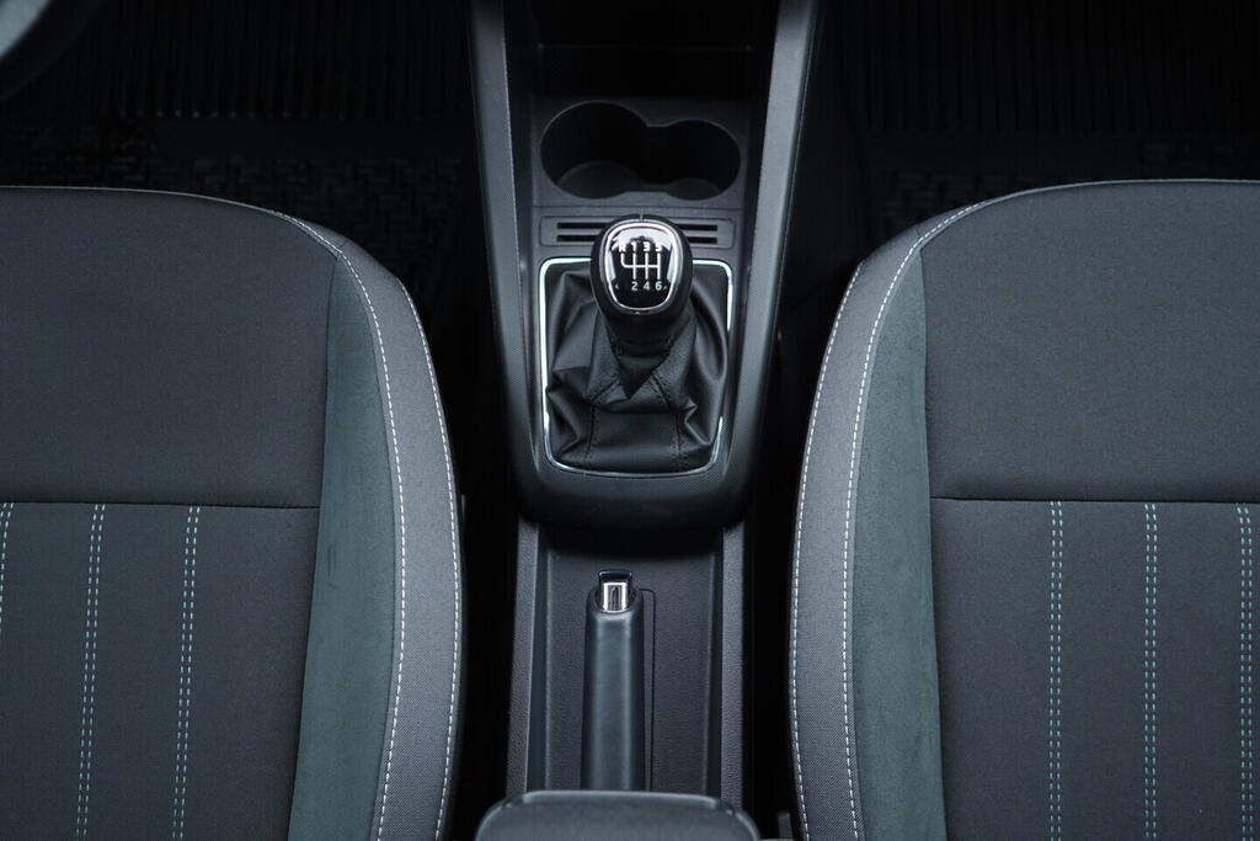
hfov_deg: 53.1
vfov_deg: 36.9
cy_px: 420
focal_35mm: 36
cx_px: 630
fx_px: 1260
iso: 320
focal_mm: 24
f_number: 2.8
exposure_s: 1/40
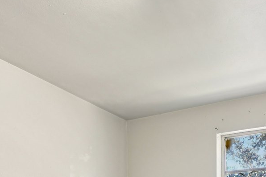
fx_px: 406
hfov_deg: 35.9
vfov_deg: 21.5
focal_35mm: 55
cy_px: 249
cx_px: 176
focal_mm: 16
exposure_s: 1/1.25
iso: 100
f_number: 8
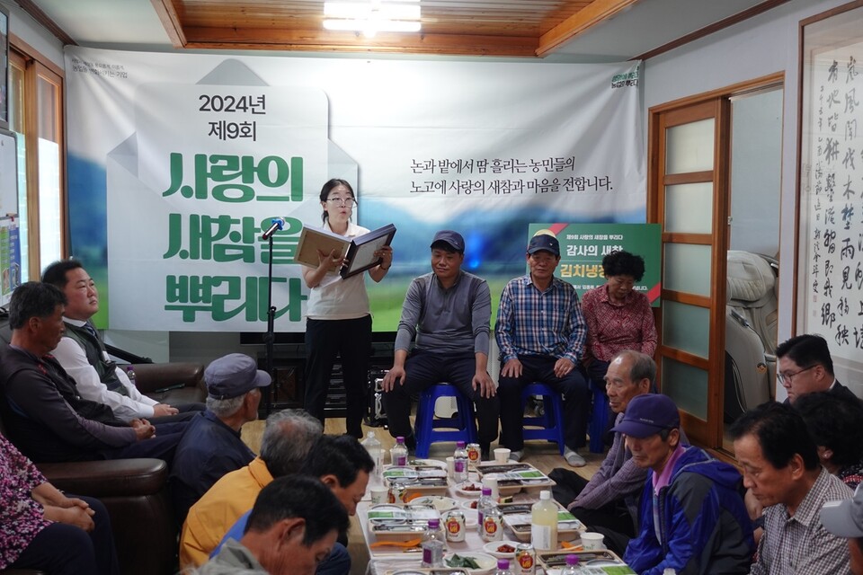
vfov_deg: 30.5
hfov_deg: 44.5
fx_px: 1055
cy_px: 288
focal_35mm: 44
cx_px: 432
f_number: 2.8
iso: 250
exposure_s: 1/60
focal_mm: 16.72
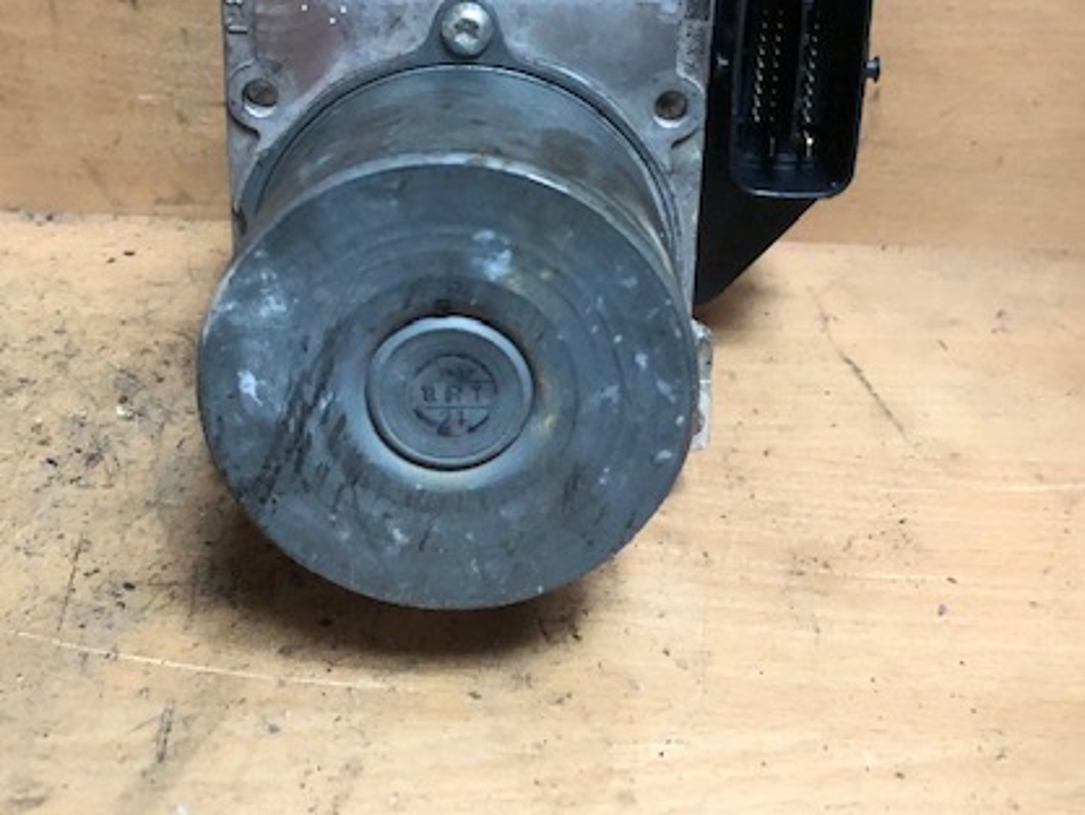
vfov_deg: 33.1
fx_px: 1348
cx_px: 523
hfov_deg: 43.8
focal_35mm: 43
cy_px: 219
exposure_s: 1/4
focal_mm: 4
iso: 100
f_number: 1.8
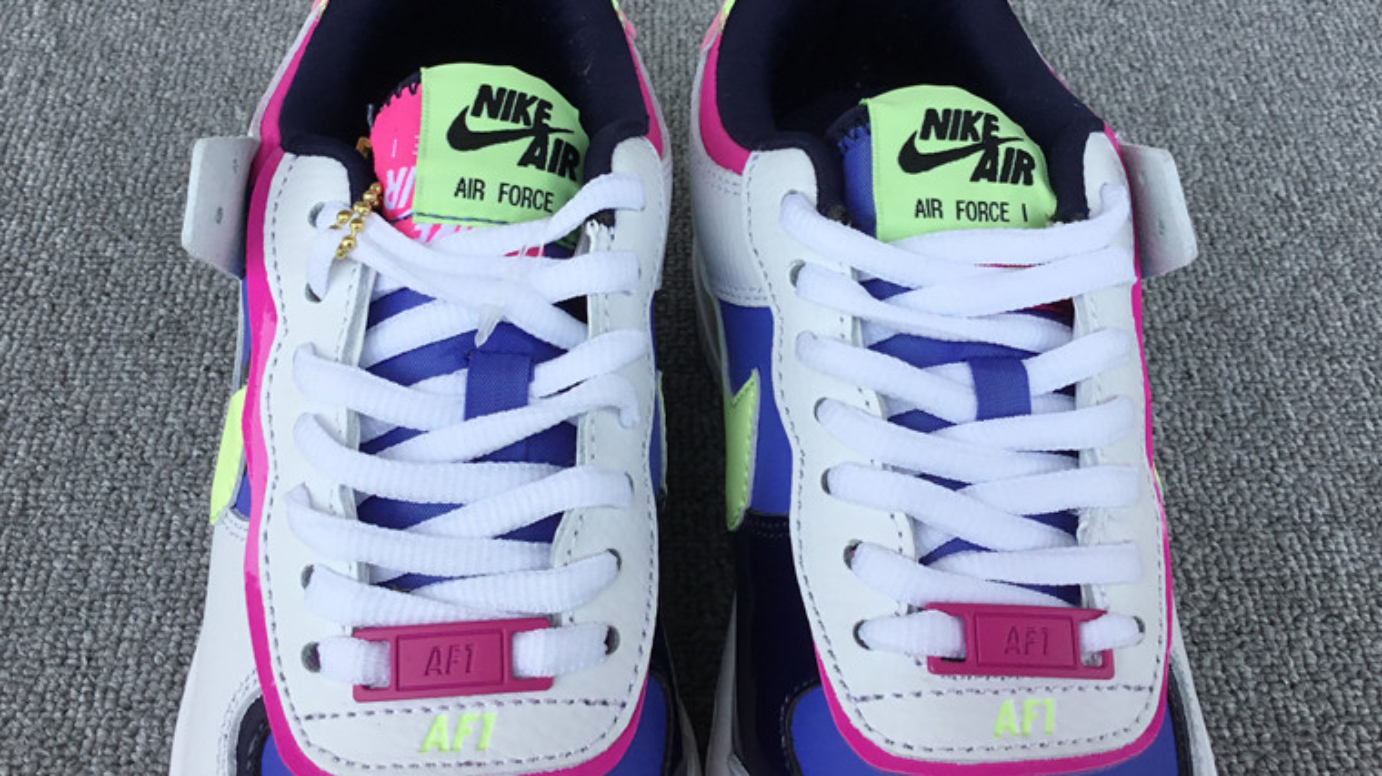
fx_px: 1465
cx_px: 656
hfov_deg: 50.5
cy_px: 244
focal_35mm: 40
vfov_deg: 29.4
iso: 25
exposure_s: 1/429
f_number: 2.4
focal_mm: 3.3
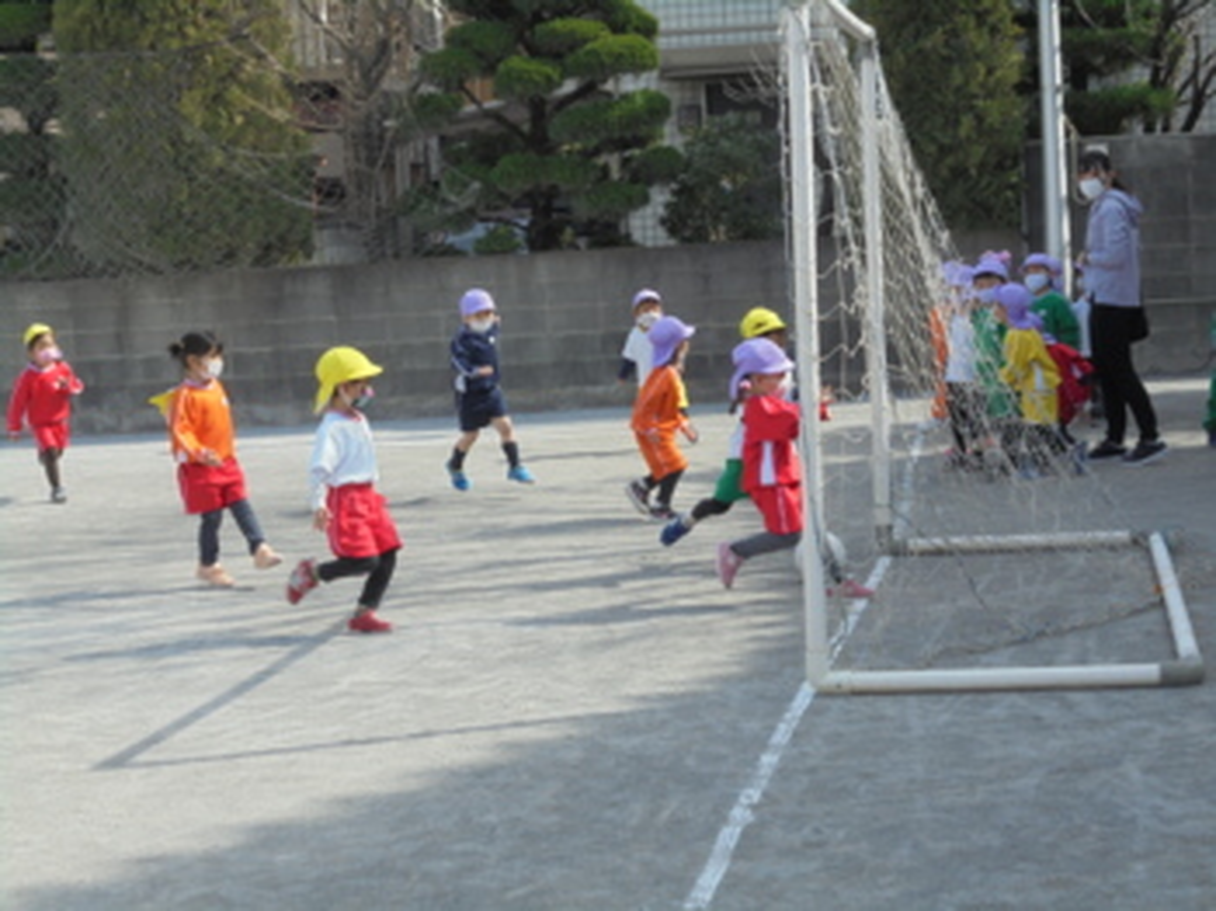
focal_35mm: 73
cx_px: 608
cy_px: 456
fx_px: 2563
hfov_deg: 26.7
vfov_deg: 20.1
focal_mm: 13.1
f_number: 6.1
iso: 100
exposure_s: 1/200
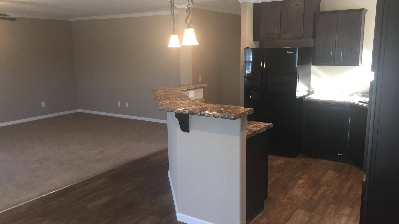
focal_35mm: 32
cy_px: 115
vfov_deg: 36.7
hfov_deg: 61.0
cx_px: 201
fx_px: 339
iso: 40
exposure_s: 1/30
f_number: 2.2
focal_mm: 4.15
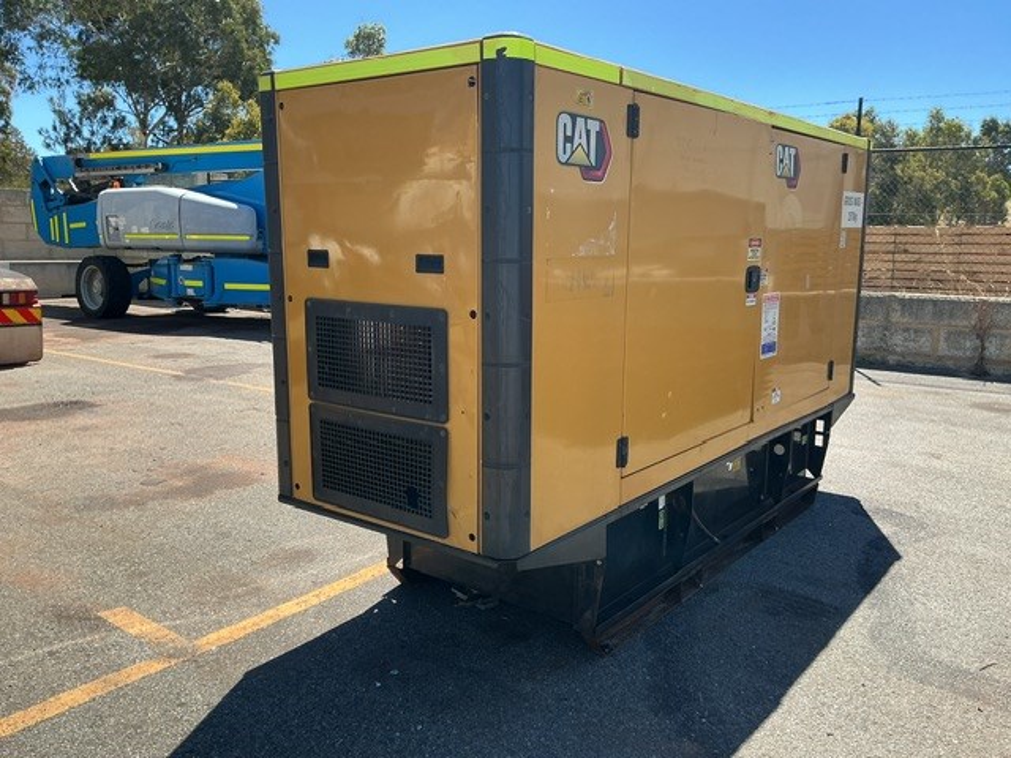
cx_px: 506
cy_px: 379
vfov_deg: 48.2
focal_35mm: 29
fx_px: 847
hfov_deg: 61.7
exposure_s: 1/1055
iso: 25
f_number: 1.8
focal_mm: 3
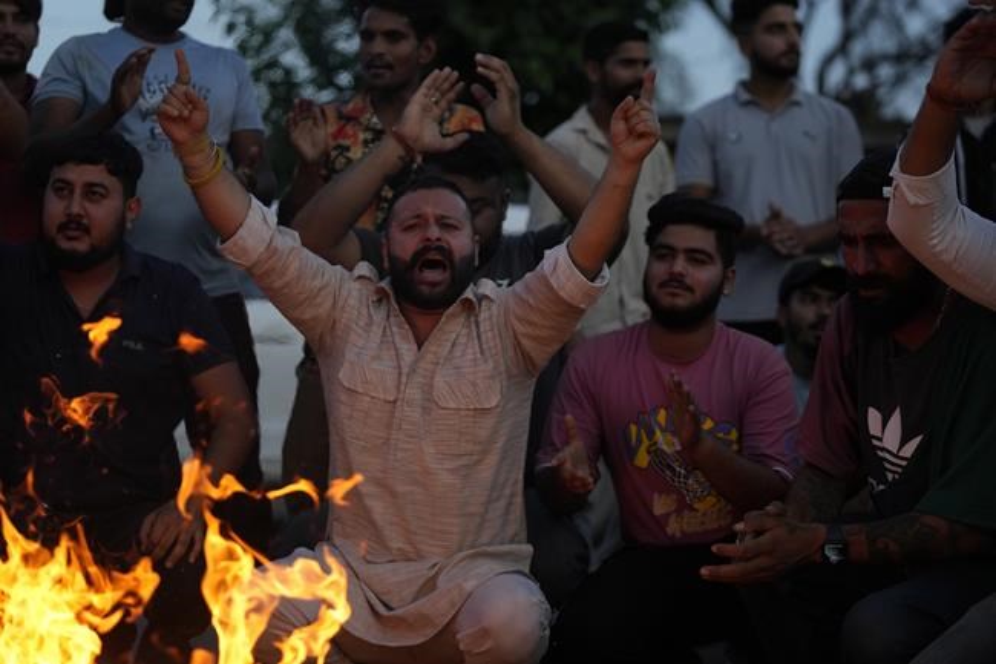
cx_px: 498
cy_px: 332
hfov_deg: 23.9
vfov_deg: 16.1
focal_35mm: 85
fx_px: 2351
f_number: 2.8
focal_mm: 85
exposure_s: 1/2500
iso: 2000
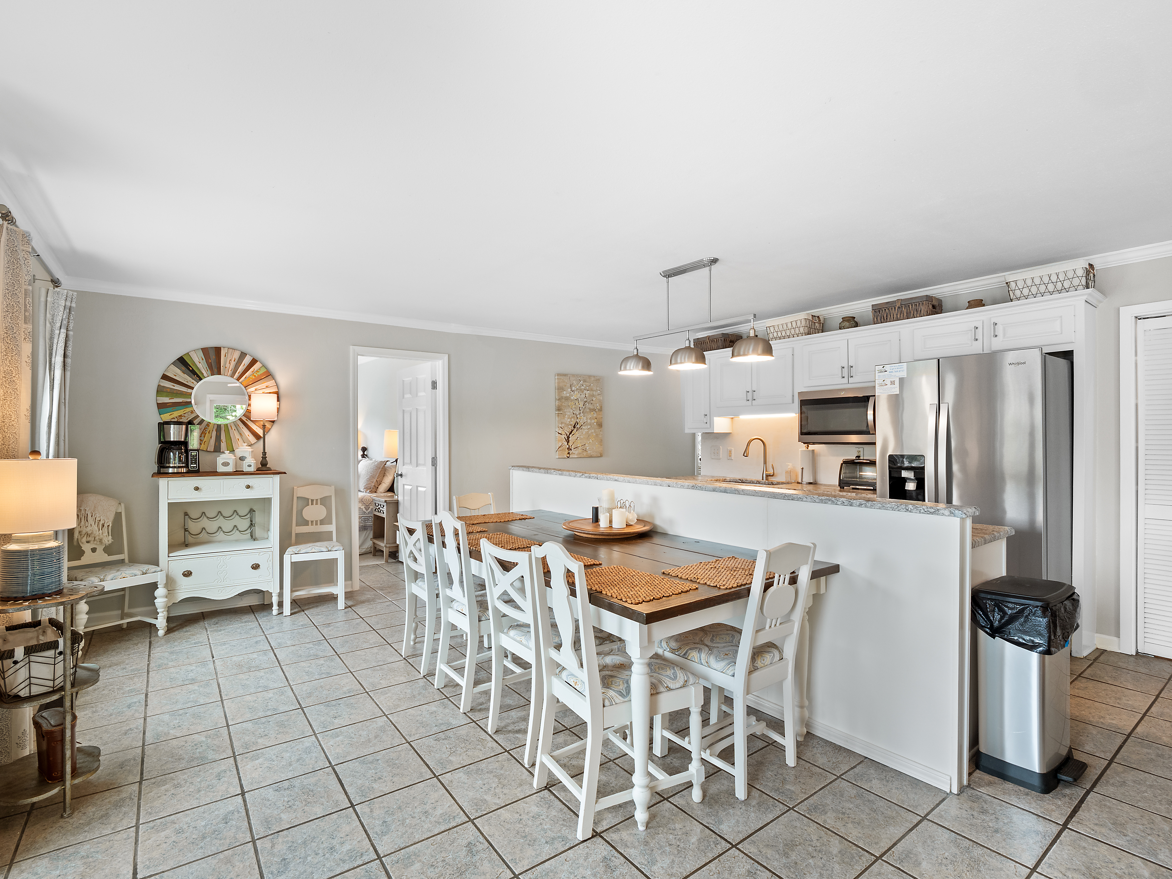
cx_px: 586
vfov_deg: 78.1
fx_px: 542
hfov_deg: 94.5
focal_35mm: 16
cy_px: 440
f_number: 5.6
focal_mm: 8
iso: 200
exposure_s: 1/5
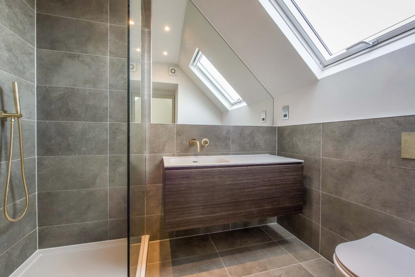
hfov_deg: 104.2
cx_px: 208
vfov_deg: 81.3
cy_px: 138
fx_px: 161
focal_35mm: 14
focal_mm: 14
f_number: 9
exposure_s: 1/13
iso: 250
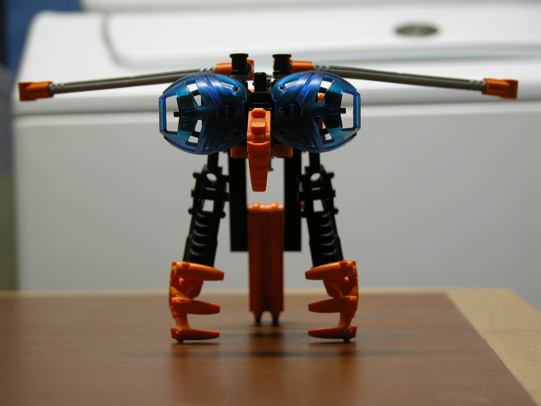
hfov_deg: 17.3
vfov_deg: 13.0
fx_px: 1782
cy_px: 203
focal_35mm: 114
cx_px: 270
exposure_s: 1/6.2
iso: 100
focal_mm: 29.5
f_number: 3.7
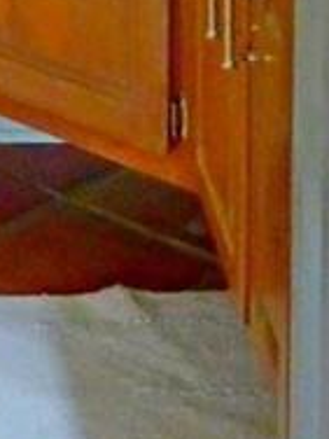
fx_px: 1939
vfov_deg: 11.3
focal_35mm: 153
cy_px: -518
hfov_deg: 9.4
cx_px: -208
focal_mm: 4.3
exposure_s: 1/30
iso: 400
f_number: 3.3
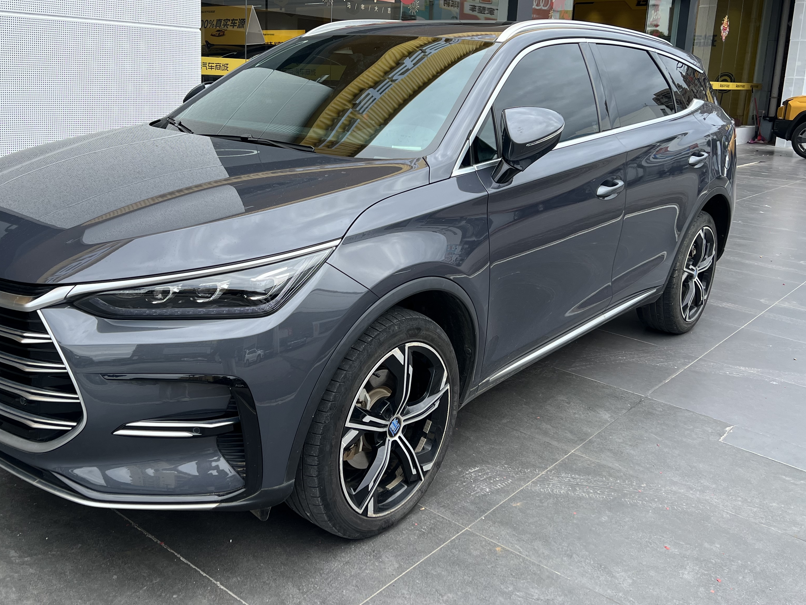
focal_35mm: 34
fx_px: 792
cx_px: 332
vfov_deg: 41.4
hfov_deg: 53.7
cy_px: 219
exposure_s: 1/1468
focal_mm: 5.7
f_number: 1.5
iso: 50
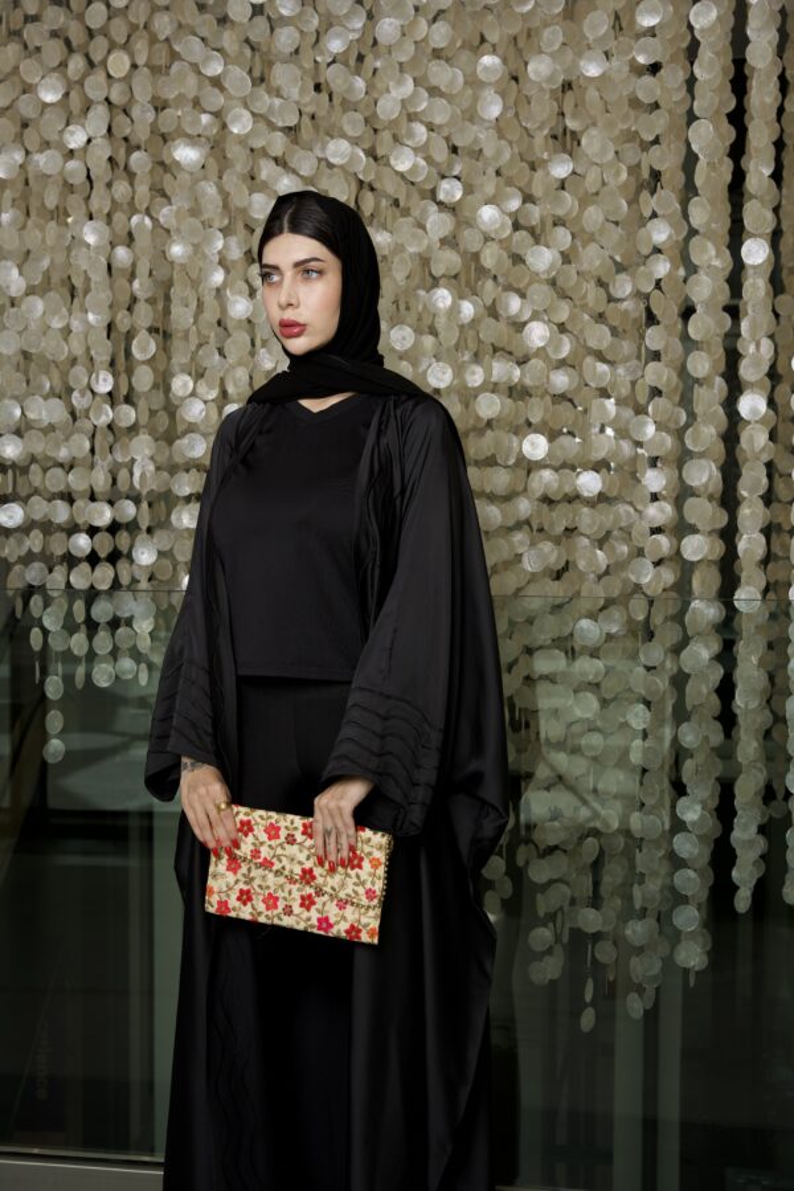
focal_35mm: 43
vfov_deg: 45.6
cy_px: 596
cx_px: 397
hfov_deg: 31.3
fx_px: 1416
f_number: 5.6
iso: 100
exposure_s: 1/125
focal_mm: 42.8
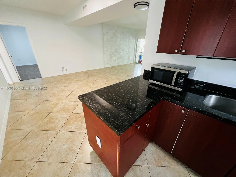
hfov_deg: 106.2
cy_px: 88
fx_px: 89
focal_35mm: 13
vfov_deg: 89.9
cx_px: 118
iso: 400
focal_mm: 1.57
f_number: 1.8
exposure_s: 1/60
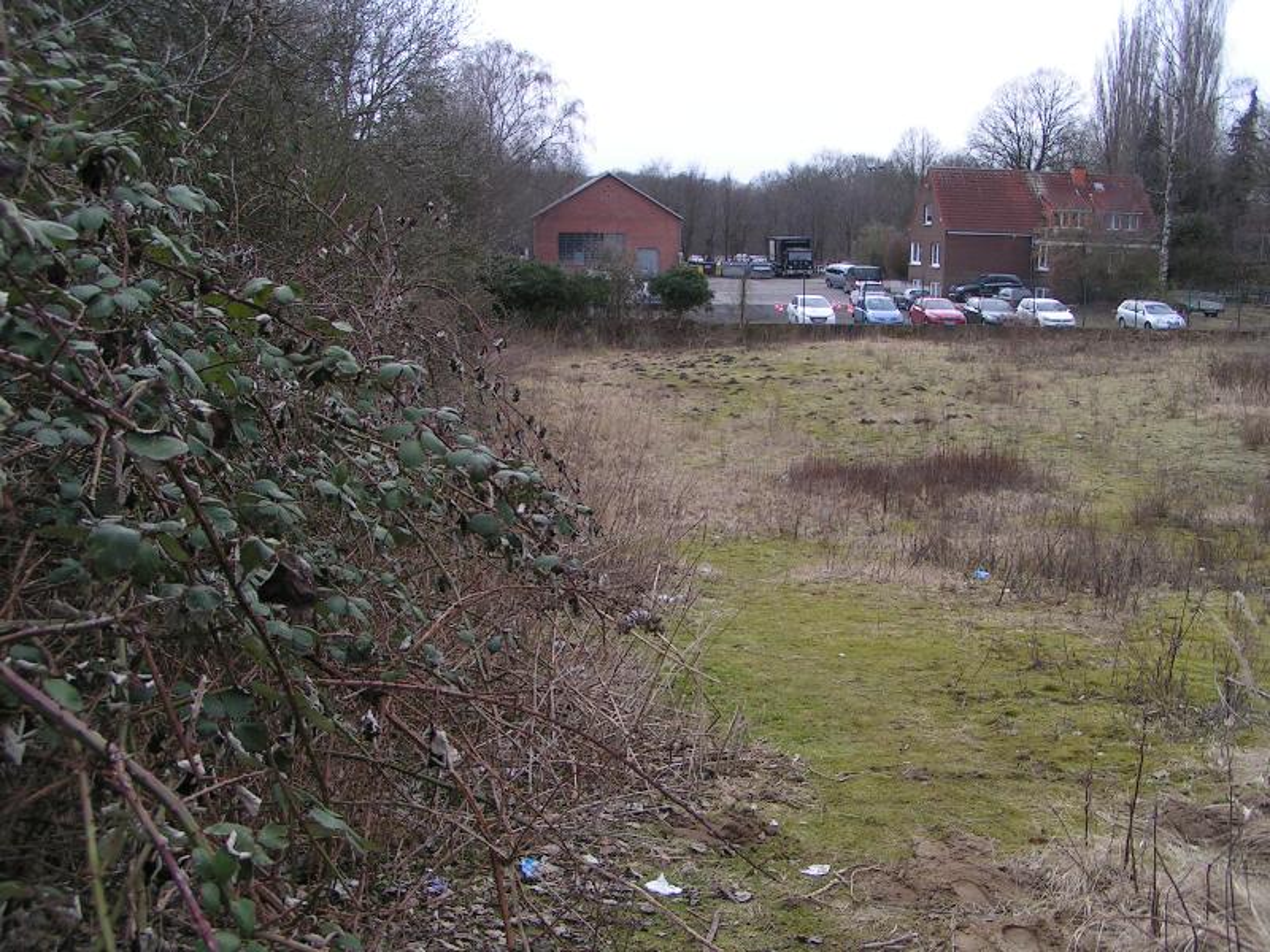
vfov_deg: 37.7
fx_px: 1394
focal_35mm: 38
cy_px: 476
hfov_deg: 49.0
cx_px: 635
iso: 50
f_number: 4.5
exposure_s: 1/60
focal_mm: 5.8
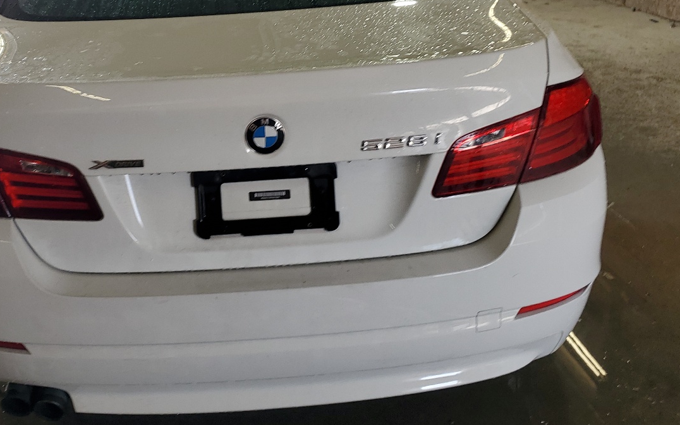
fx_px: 760
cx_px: 224
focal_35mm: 41
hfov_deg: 47.4
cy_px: 152
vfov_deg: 31.1
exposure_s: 1/123
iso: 50
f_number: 1.5
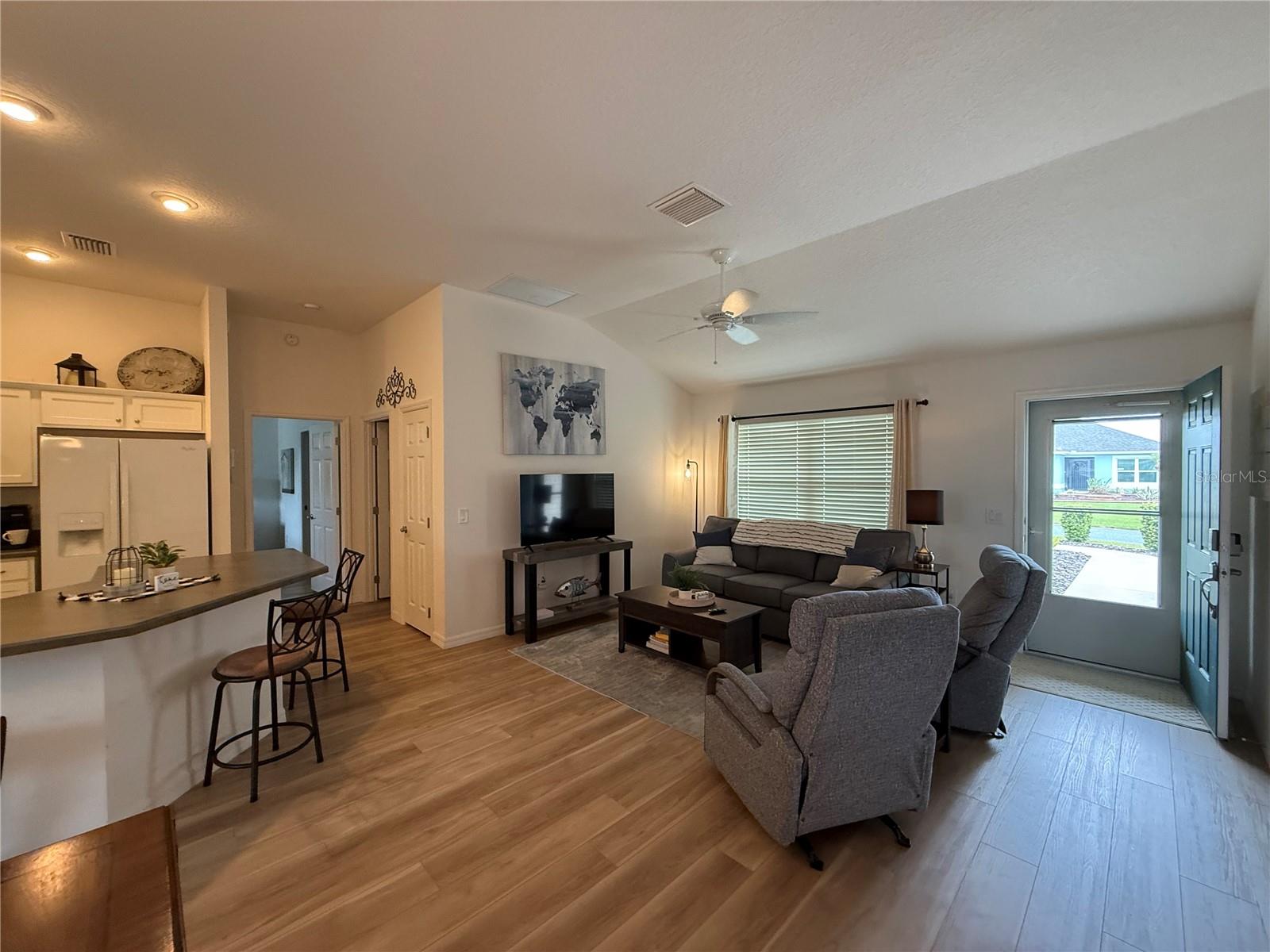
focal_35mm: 14
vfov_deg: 85.7
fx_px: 514
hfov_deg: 102.1
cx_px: 635
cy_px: 476
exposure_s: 1/120
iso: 320
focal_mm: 2.22
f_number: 2.2
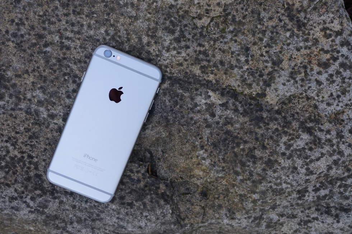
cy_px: 117
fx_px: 439
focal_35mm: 45
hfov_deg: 43.6
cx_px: 176
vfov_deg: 29.8
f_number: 5.6
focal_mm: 30
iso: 320
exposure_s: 1/60
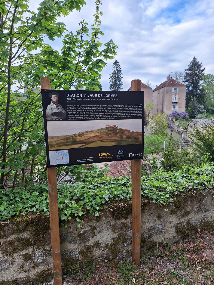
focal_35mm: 23
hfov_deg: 58.9
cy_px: 142
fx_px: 190
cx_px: 107
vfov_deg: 73.9
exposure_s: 1/339
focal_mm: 5.54
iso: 40
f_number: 1.8
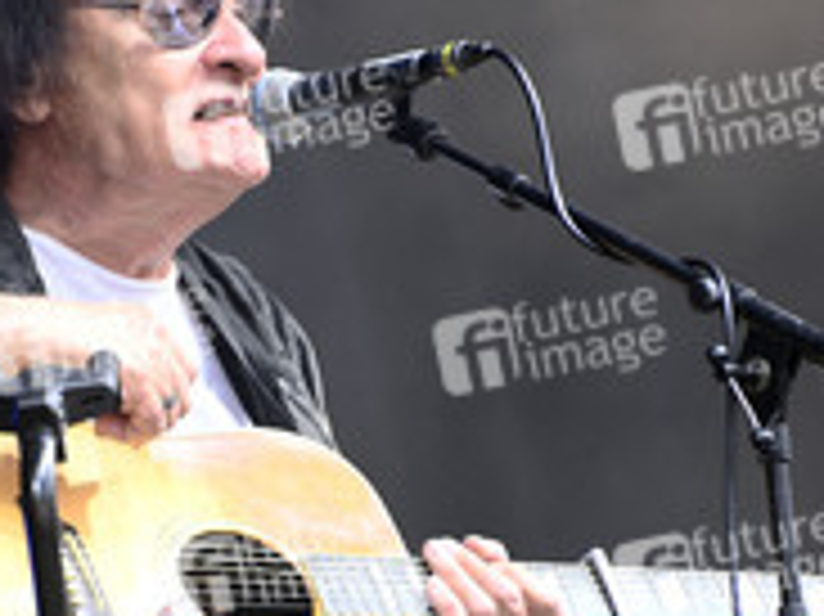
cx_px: 160
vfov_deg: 2.1
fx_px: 16937
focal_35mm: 712
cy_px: 454
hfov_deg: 2.8
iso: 800
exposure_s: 1/250
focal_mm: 300
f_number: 5.6
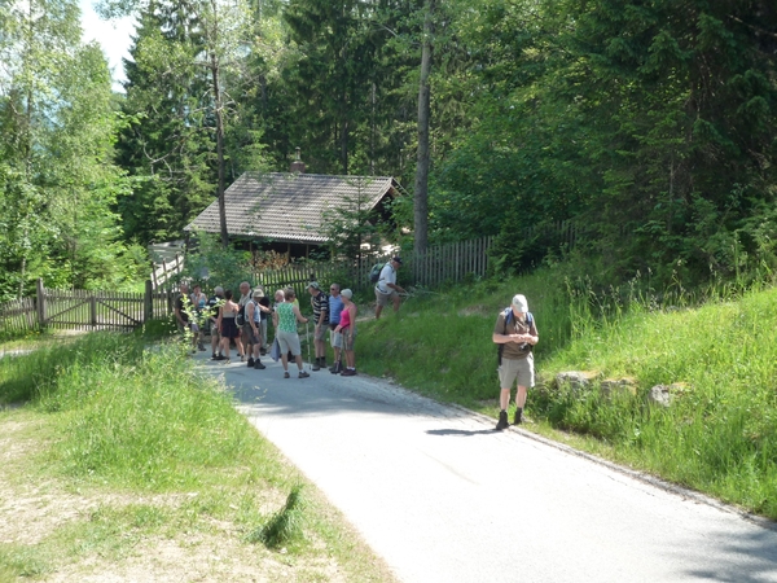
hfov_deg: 36.2
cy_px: 292
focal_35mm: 53
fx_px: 1190
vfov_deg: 27.5
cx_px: 388
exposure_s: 1/250
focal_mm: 9.3
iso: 160
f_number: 4.3
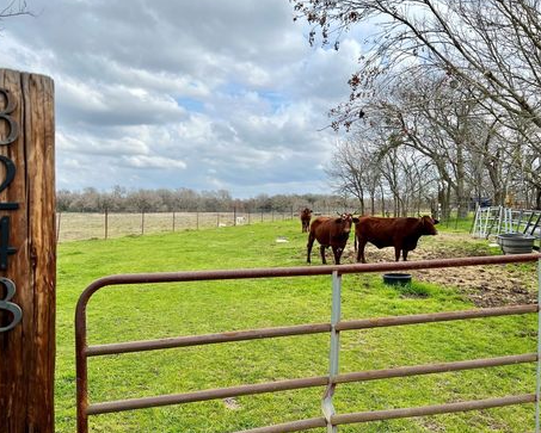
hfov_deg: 62.1
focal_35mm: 28
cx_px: 247
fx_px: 449
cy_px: 212
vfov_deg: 51.6
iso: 50
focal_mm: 5.7
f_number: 1.5
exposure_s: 1/4115
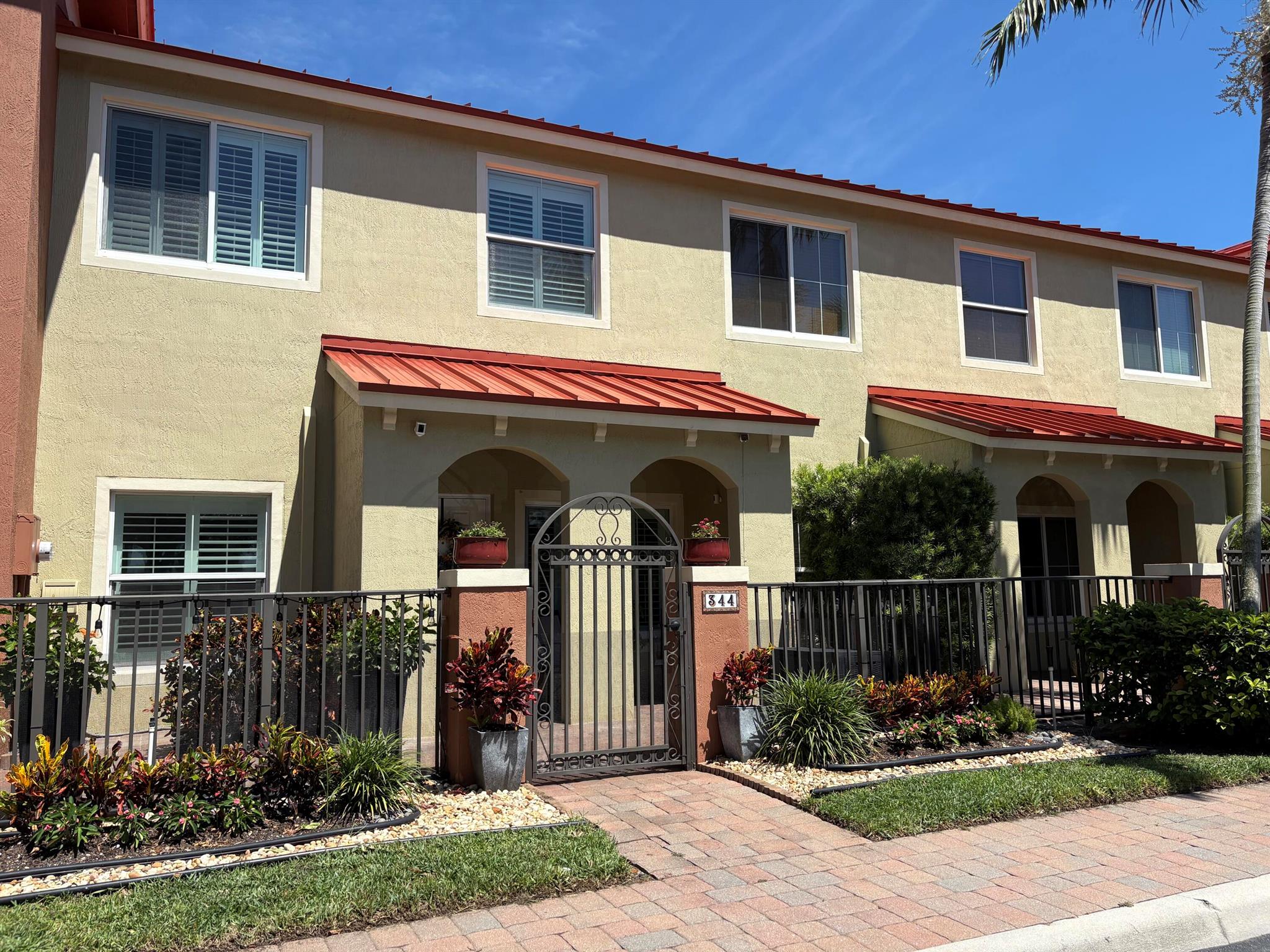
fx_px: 954
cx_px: 635
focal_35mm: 26
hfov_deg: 67.3
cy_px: 476
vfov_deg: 53.1
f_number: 1.6
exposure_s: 1/3448
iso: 50
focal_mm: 5.96
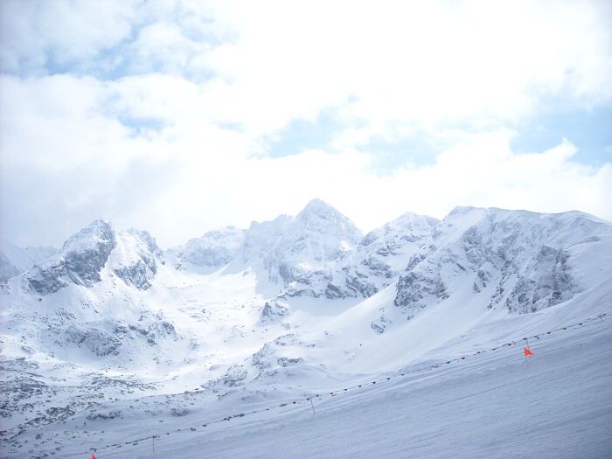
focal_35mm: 35
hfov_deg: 52.6
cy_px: 230
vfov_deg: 40.7
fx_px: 619
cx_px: 306
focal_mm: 5.7
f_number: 5.6
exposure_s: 1/1500
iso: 200
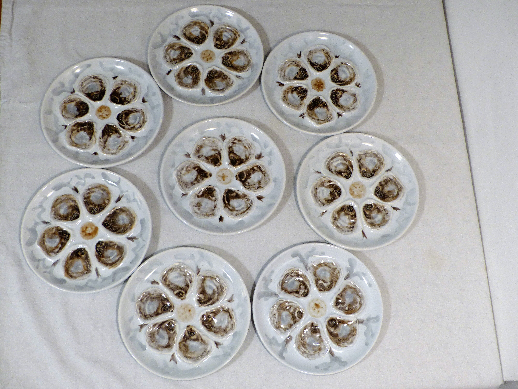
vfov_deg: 37.7
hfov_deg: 49.0
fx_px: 569
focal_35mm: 38
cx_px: 259
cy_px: 194
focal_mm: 6.8
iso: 125
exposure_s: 1/8
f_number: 2.8
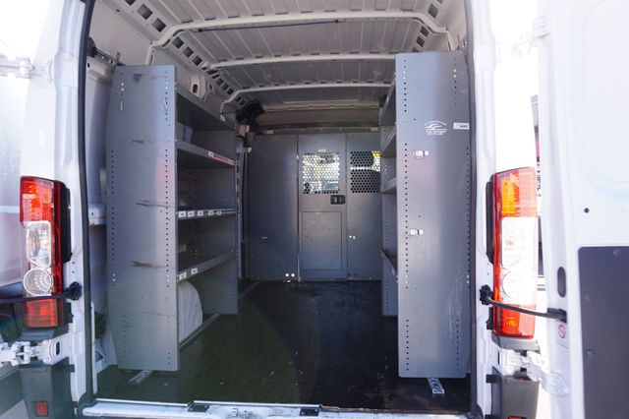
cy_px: 210
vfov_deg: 53.1
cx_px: 314
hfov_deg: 73.8
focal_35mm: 24
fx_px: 419
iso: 100
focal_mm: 16
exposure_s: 1/80
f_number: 5
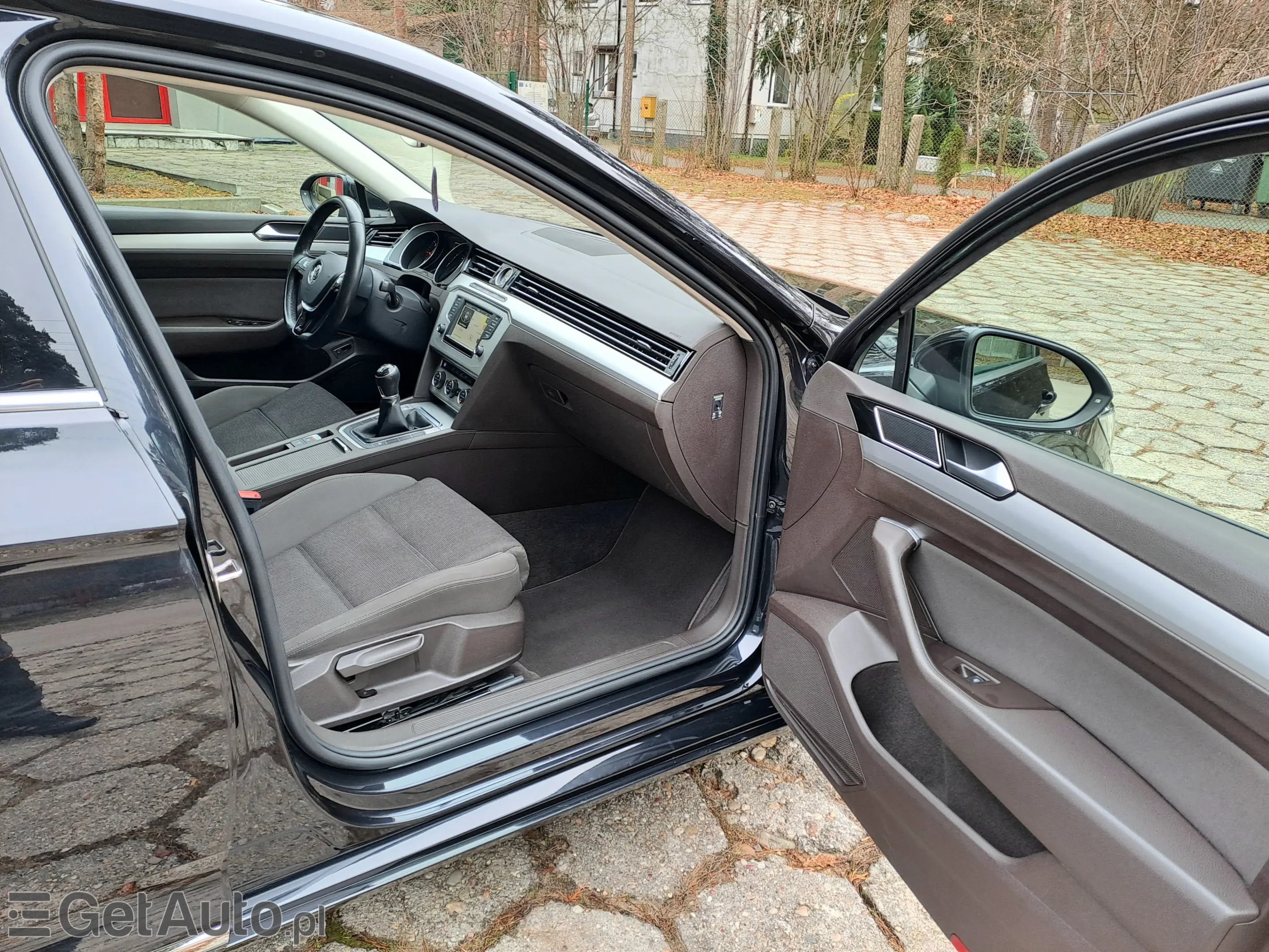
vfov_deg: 54.9
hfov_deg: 69.4
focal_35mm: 25
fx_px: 916
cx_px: 634
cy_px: 476
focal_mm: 4.65
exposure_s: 1/50
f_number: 1.8
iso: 32
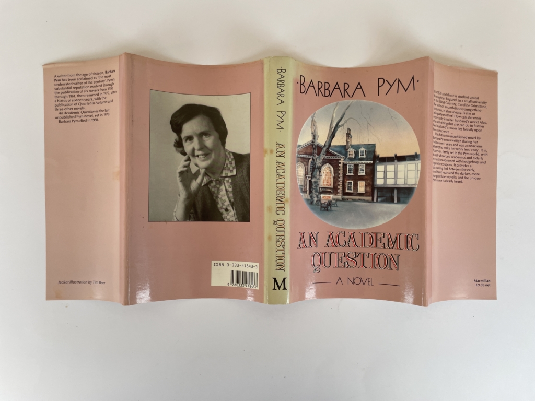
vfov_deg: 53.1
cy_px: 200
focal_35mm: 26
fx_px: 402
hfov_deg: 67.3
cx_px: 268
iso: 32
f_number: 1.6
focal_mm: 4.2
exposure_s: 1/210
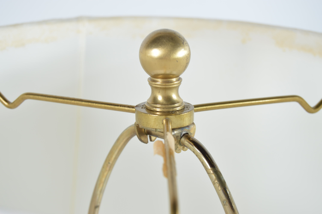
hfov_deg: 24.6
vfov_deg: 16.5
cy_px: 107
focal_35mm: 82
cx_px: 161
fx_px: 737
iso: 100
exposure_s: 1/80
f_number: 7.1
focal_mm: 55
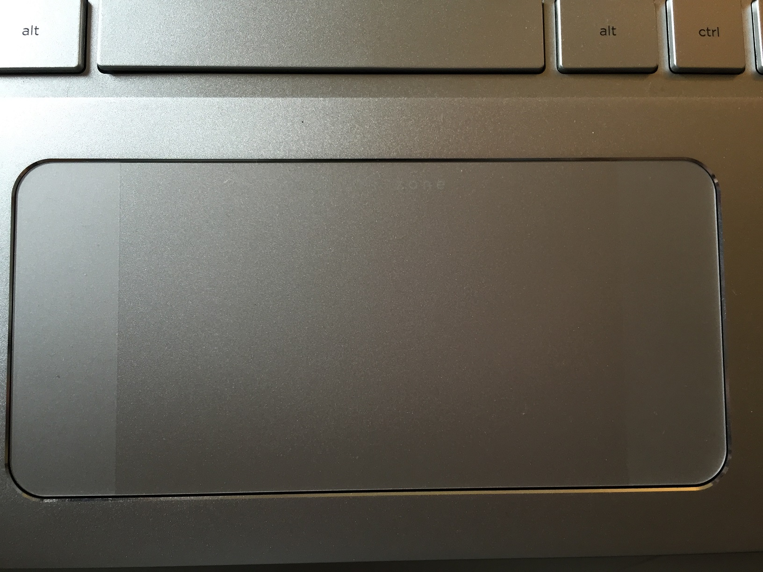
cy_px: 286
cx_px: 382
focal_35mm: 29
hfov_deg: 61.7
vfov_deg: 48.2
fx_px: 639
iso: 64
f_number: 2.2
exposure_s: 1/30
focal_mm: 4.15
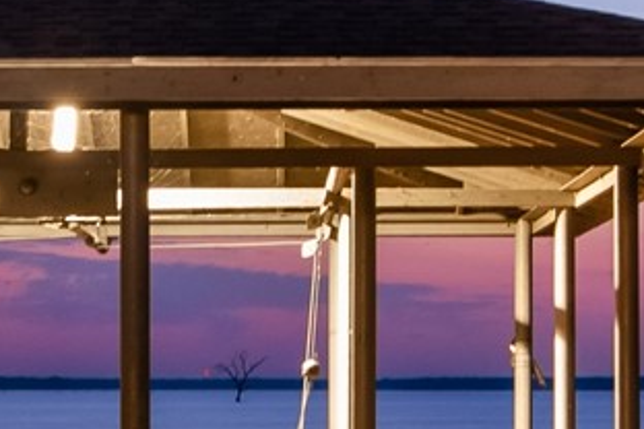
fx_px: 2987
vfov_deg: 8.2
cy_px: 342
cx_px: 159
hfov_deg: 12.3
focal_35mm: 167
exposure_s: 10
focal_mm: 24
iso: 1000
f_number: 8
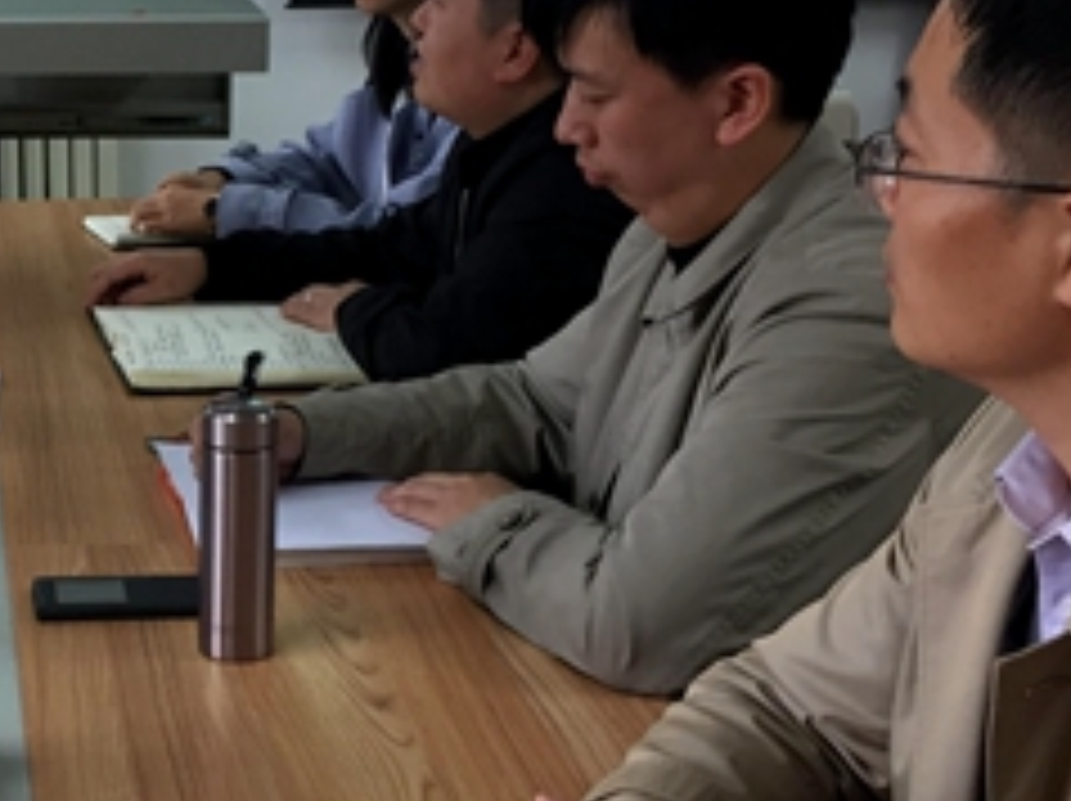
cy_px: 351
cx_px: -4
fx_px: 2411
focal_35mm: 78
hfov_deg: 23.9
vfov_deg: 18.9
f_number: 2.2
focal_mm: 4.15
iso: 32
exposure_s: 1/33
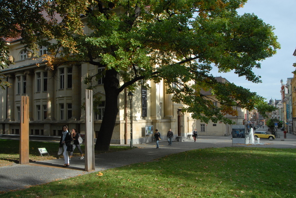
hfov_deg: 61.9
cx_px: 148
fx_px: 247
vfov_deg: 43.7
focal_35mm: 30
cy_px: 99
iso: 400
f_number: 10
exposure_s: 1/320
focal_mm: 20
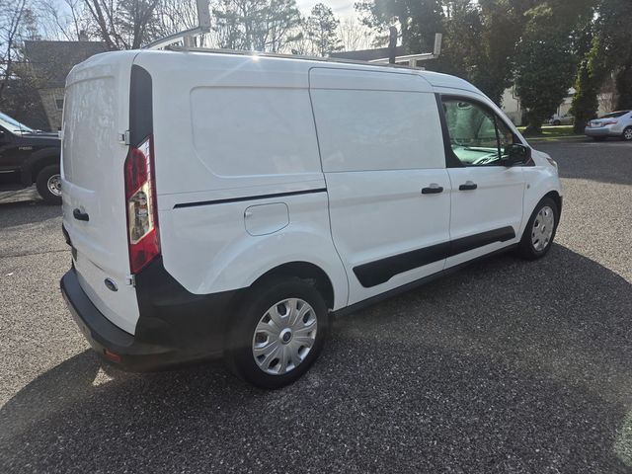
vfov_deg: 58.9
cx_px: 316
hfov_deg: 73.9
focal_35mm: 23
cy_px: 237
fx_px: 420
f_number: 1.8
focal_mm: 5.4
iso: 80
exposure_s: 1/2730
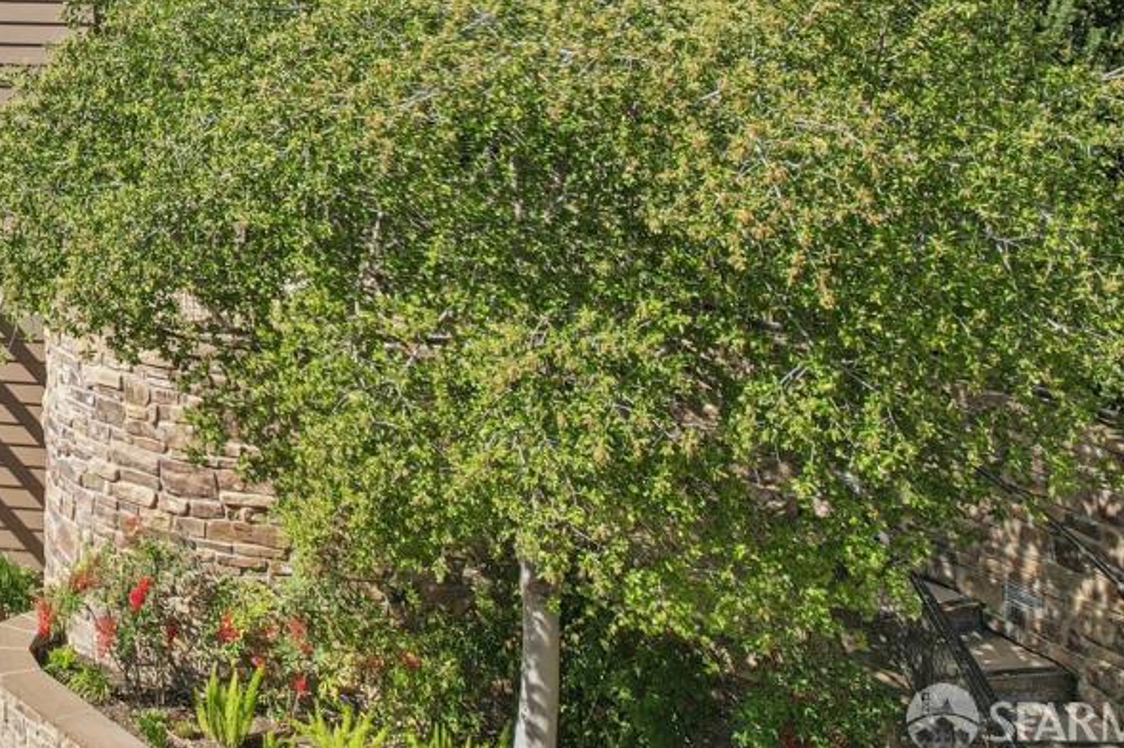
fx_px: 1747
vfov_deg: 22.0
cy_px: -190
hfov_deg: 30.4
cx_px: -223
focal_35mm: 56
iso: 110
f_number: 2.8
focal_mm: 8.4
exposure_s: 1/160
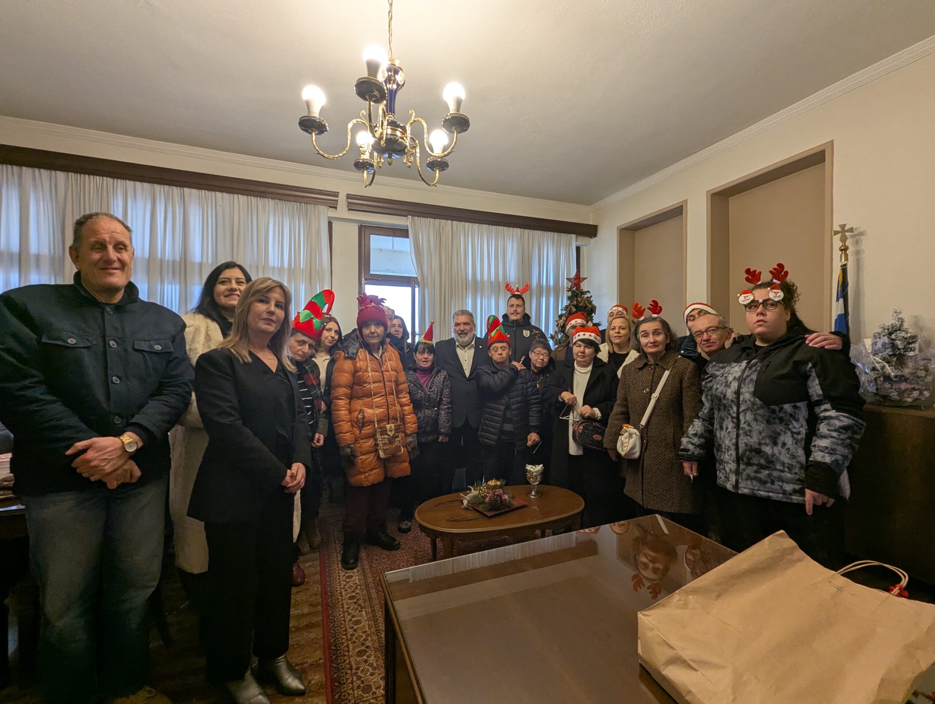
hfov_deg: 106.1
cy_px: 352
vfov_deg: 90.1
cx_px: 468
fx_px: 352
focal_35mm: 13
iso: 182
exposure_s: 1/100
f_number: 2.2
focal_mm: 1.95
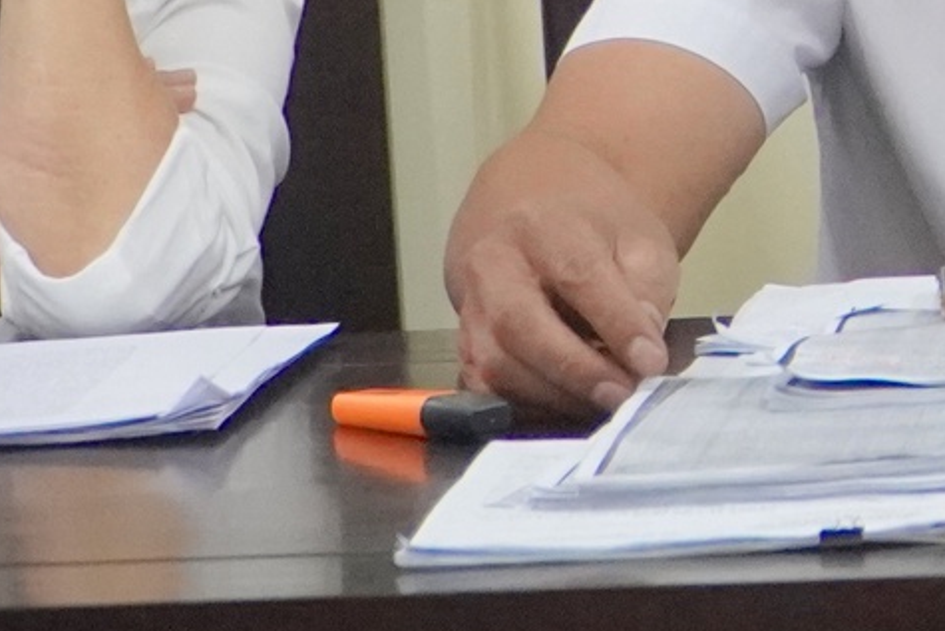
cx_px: 1916
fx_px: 9549
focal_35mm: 364
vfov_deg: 3.7
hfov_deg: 5.5
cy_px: -741
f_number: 4
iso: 3200
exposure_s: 1/160
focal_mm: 45
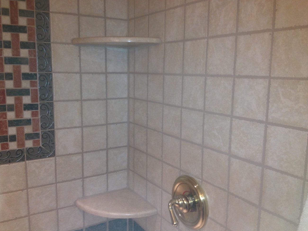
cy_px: 116
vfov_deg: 39.7
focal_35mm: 36
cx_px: 150
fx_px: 320
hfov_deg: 51.3
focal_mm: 4.28
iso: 100
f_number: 2.4
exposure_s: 1/20
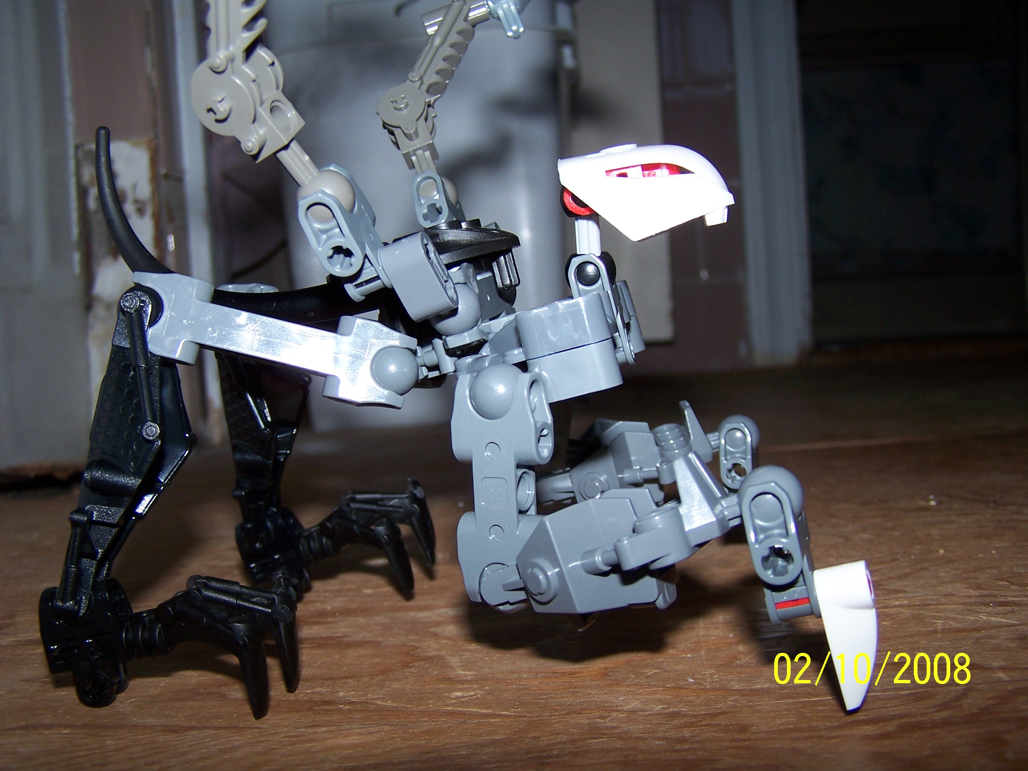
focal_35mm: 38
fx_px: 1128
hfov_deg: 49.0
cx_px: 514
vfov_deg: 37.7
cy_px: 386
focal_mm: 6.3
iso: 80
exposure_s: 1/60
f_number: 2.8
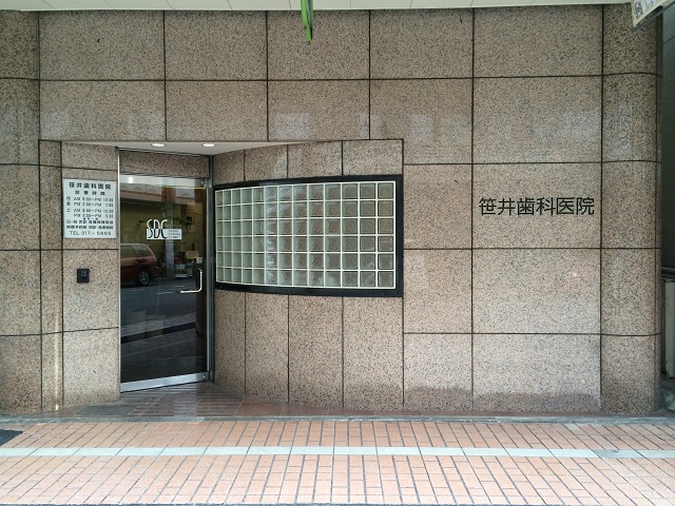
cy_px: 253
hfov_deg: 60.0
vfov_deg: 46.8
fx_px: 585
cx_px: 338
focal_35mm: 30
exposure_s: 1/30
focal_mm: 4.12
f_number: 2.2
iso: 50
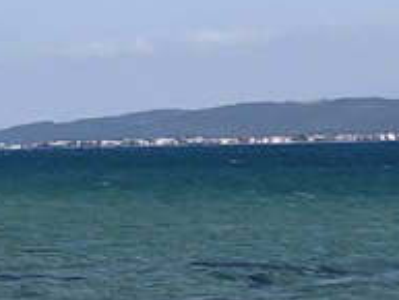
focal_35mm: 209
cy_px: -331
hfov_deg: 9.2
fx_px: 2411
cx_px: -244
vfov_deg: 6.8
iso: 20
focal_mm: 4
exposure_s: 1/2825
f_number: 1.8
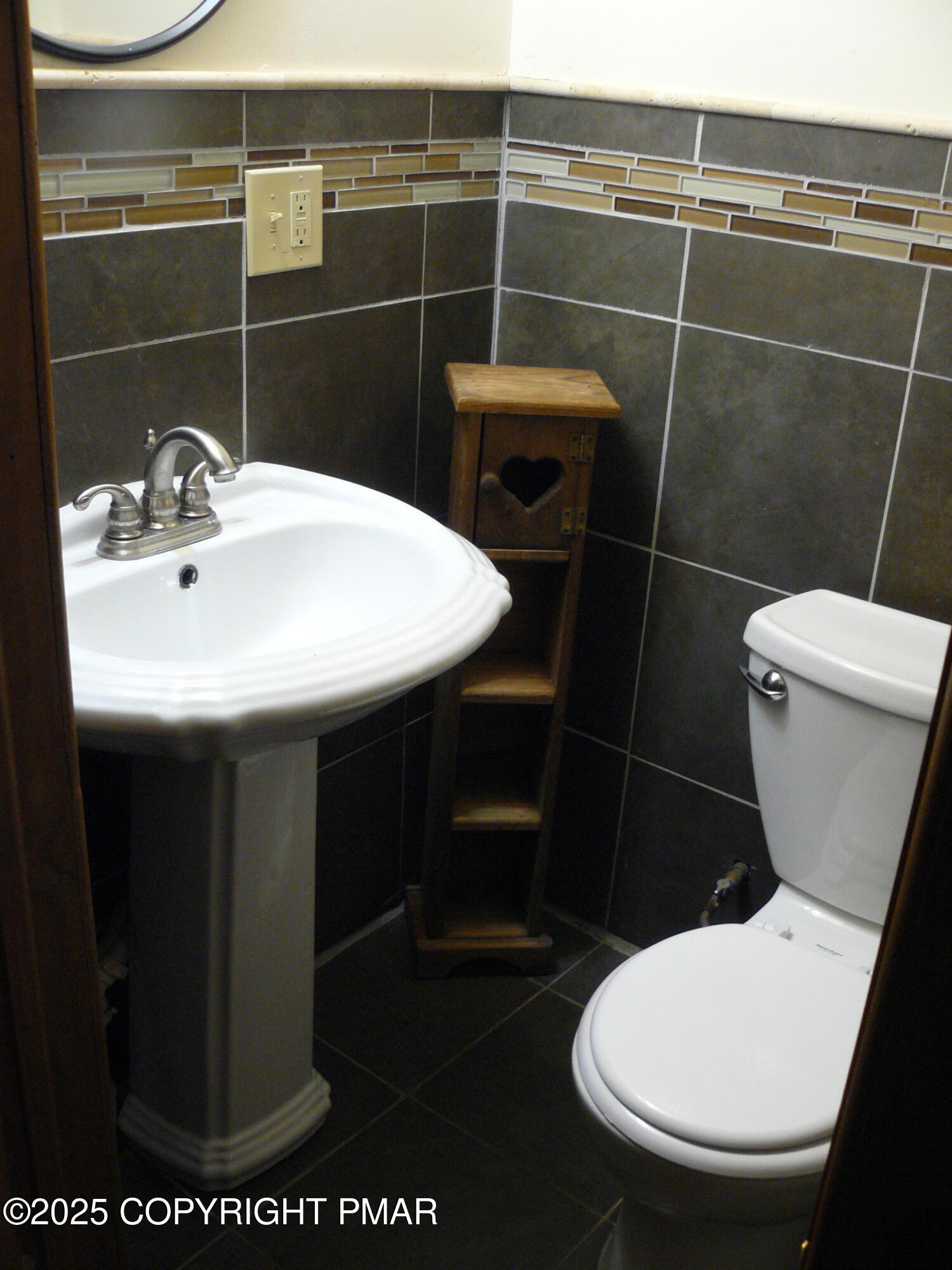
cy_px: 635
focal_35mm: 36
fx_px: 1320
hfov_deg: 39.7
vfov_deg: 51.4
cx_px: 476
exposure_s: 1/30
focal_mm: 6
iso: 200
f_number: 2.8
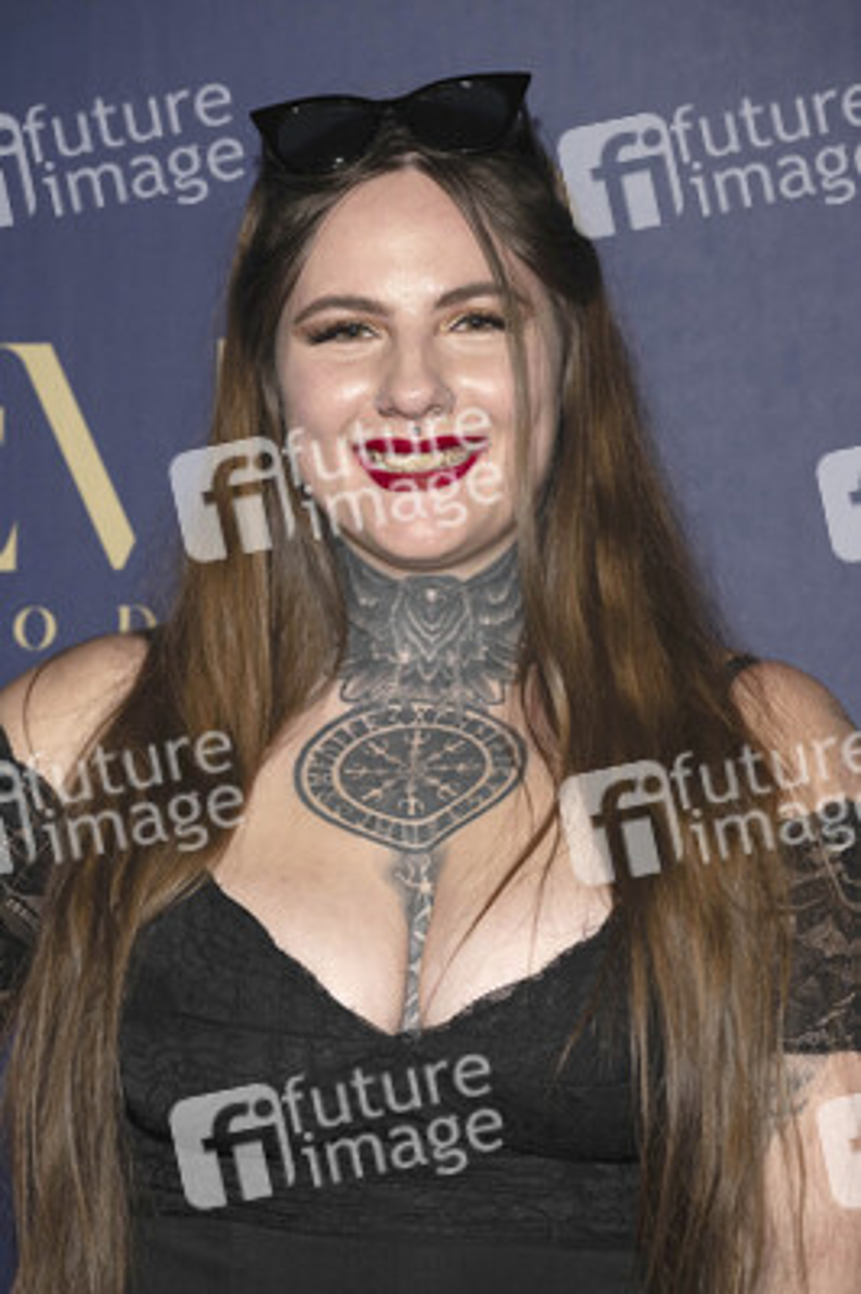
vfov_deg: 22.4
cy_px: 647
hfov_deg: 15.0
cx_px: 430
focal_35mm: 91
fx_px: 3270
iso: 800
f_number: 5
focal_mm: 91
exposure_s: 1/200
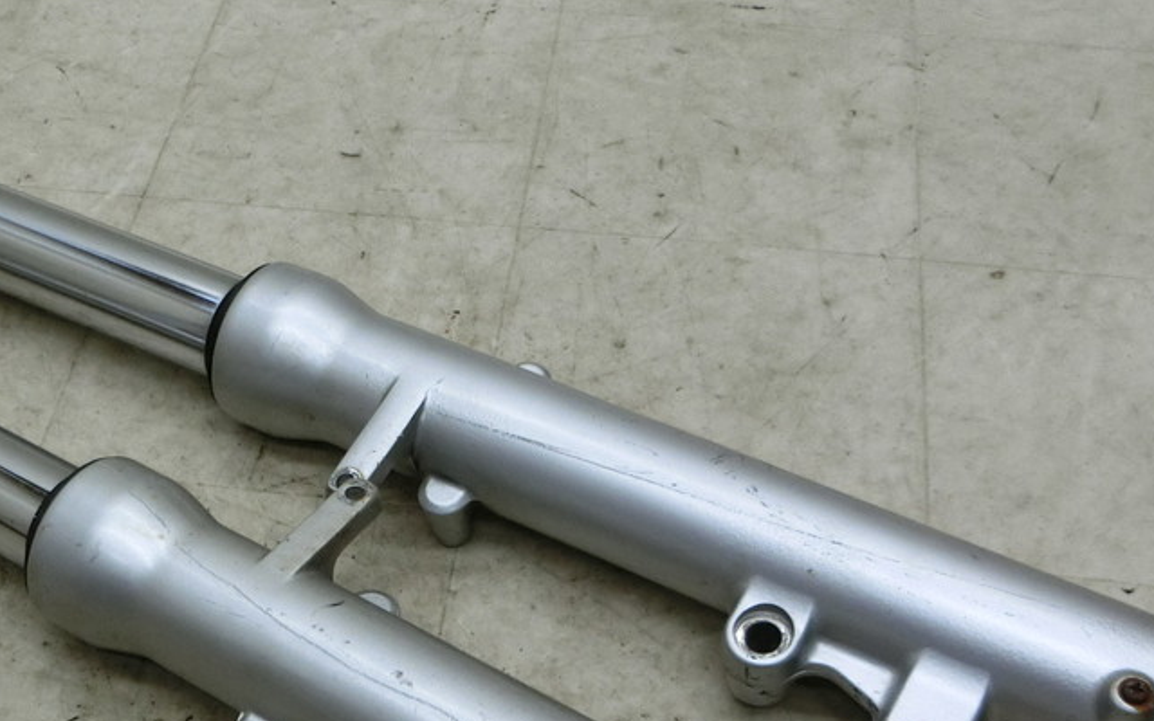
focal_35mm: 53
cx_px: 359
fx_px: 1667
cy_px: 674
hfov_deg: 37.7
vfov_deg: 23.6
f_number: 3.5
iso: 250
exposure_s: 1/125
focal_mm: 4.5
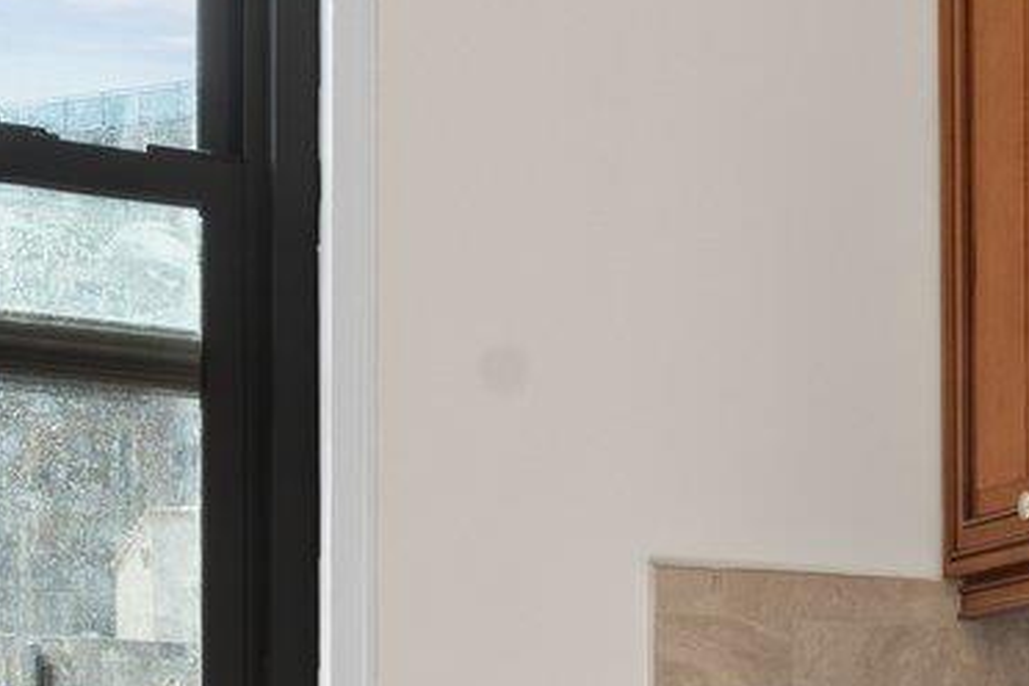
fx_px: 2201
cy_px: 790
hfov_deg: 22.7
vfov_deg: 17.0
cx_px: 1427
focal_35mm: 77
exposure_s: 1/6
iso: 400
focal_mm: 14
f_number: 10
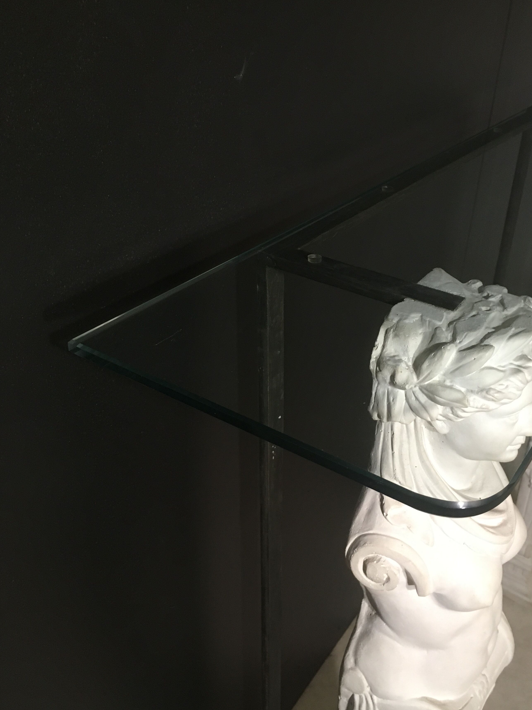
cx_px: 309
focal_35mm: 34
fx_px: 697
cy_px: 350
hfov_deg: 41.7
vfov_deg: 54.0
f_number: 2.2
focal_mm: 4.15
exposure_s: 1/33
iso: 160
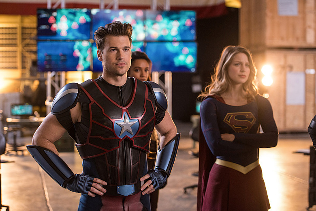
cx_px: 158
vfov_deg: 19.5
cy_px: 106
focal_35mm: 70
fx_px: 614
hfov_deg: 28.8
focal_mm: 70
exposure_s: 1/100
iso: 2000
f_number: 2.8
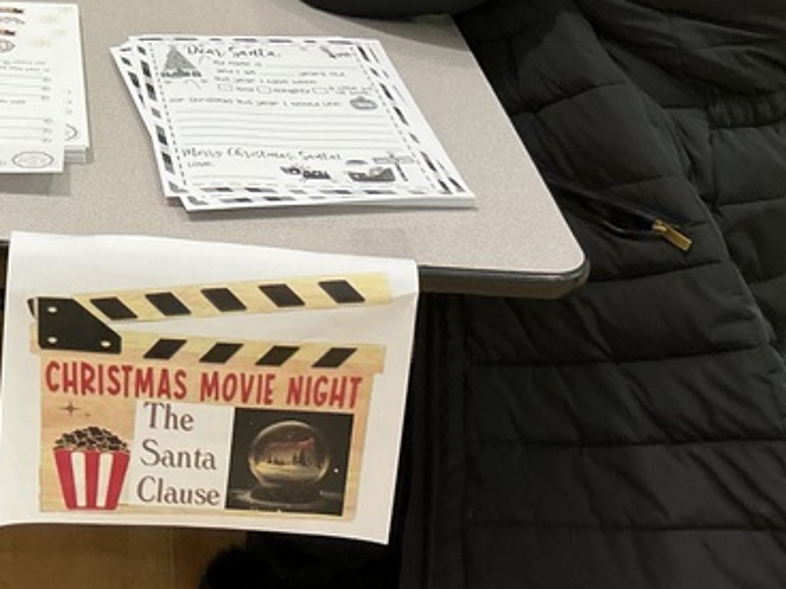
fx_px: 1430
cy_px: -32
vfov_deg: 22.2
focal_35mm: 63
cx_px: 41
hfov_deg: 29.1
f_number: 1.8
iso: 125
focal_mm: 3
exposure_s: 1/60
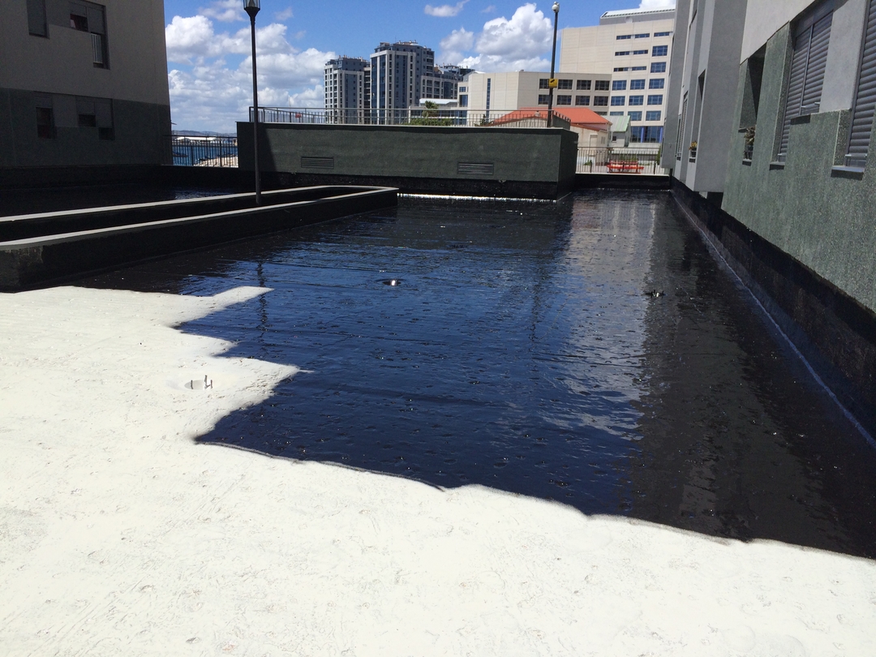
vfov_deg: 46.8
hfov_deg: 60.0
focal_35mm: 30
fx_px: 759
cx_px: 438
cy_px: 328
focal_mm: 4.12
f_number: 2.2
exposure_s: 1/4115
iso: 40
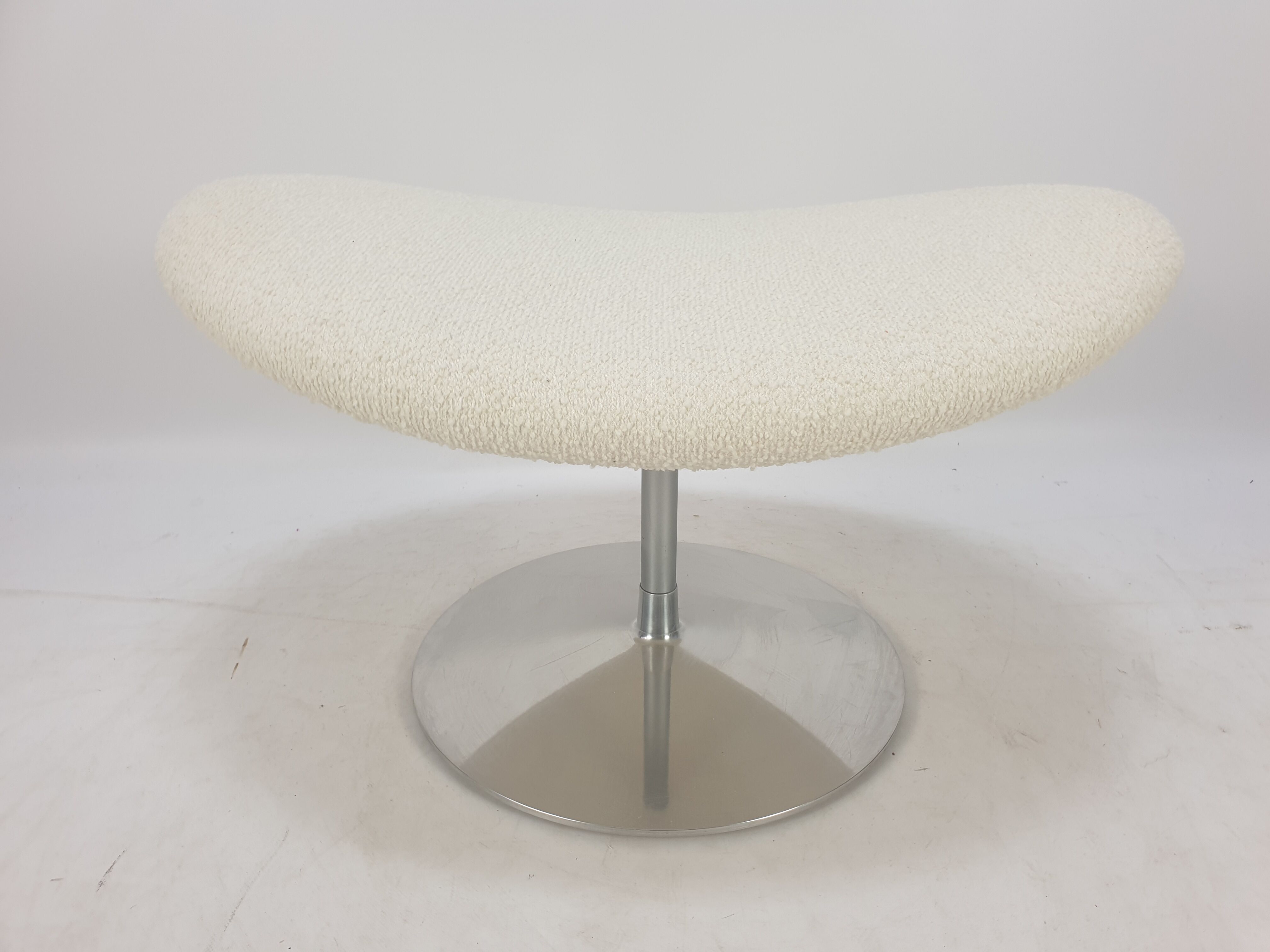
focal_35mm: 26
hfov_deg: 67.3
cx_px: 635
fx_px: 954
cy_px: 476
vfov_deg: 53.1
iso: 64
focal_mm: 4.3
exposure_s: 1/100
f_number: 2.4
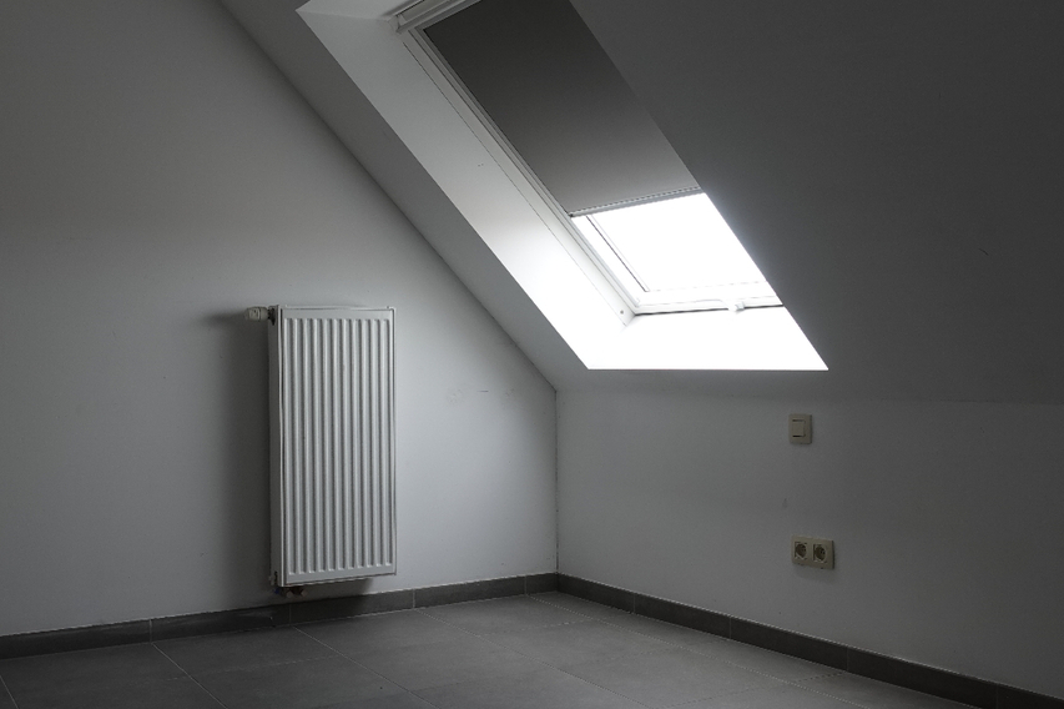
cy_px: 392
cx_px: 491
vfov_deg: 35.0
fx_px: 1123
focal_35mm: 38
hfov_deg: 50.7
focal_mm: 8.8
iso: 125
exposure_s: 1/80
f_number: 3.5
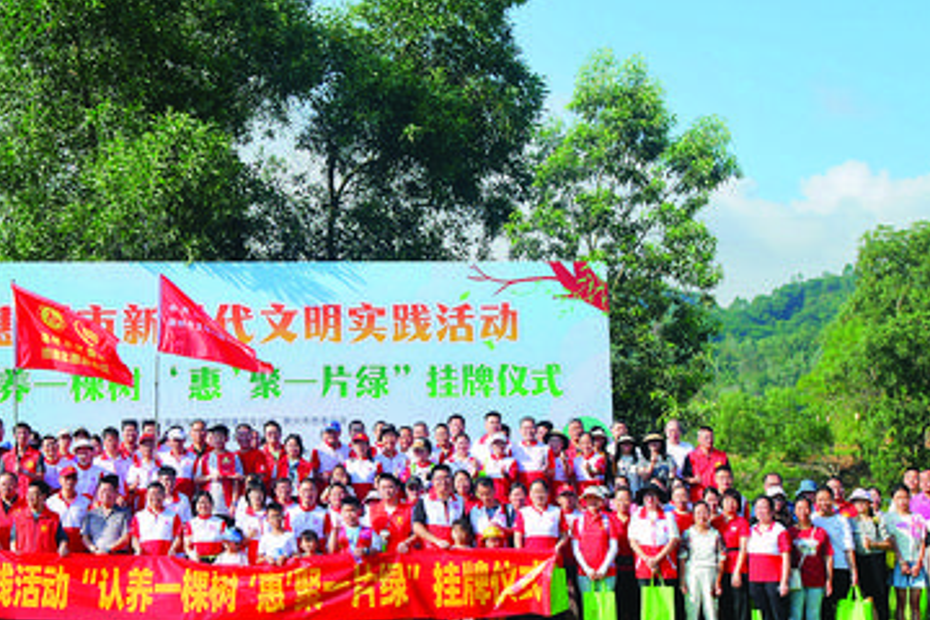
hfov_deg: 35.5
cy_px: 269
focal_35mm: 55
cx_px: 248
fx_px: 1421
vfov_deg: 24.6
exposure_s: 1/320
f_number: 7.1
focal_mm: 28
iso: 160
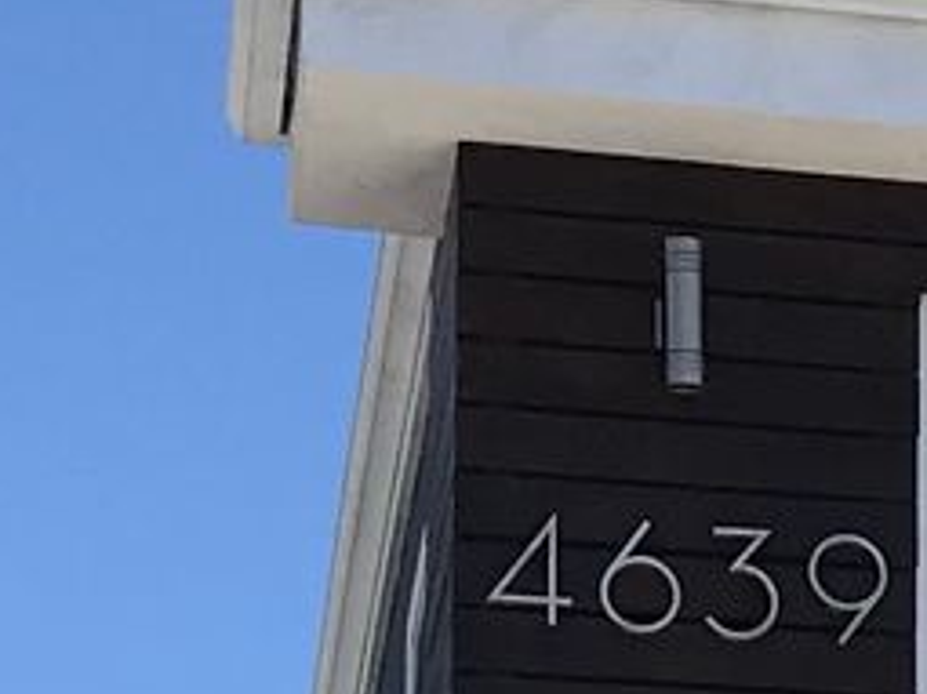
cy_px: 1642
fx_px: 5648
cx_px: 1640
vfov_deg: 6.7
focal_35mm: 211
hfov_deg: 9.0
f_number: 1.8
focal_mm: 3.99
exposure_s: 1/2994
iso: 20
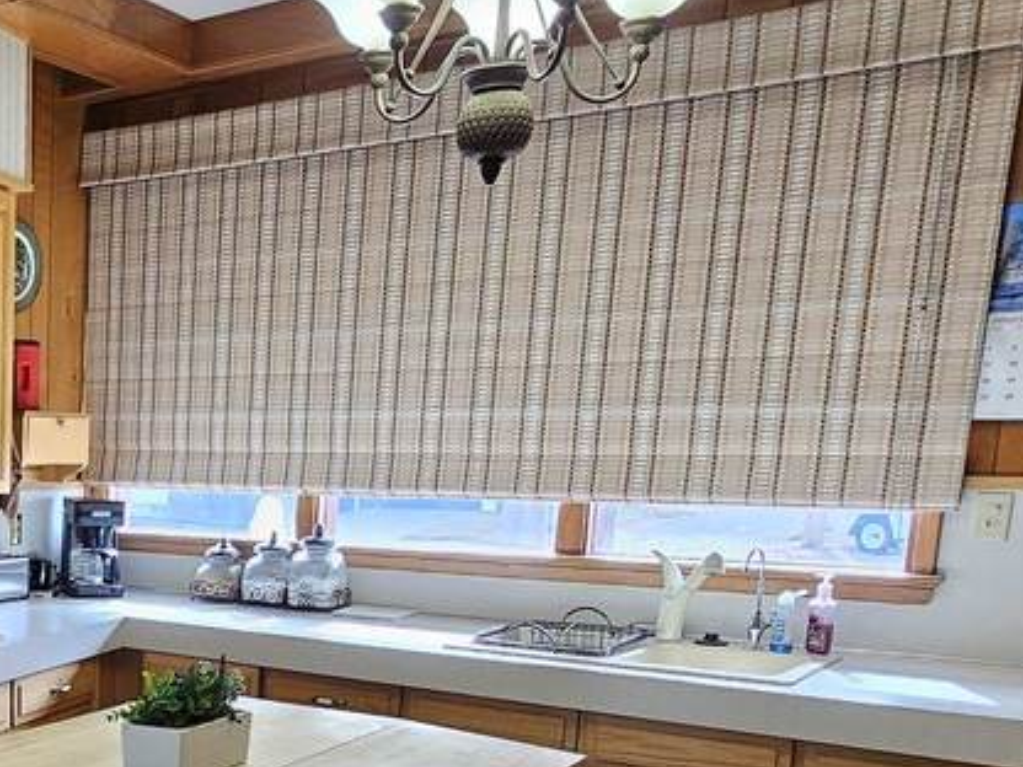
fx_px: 1182
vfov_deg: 33.9
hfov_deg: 40.4
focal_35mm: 40
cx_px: -22
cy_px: 696
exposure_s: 1/60
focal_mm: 2.2
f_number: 2.2
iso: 125
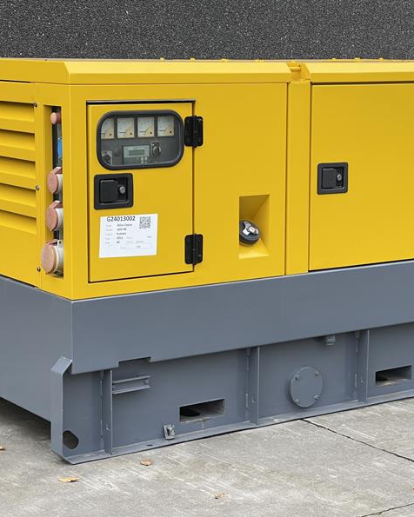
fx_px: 1287
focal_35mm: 84
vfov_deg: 22.7
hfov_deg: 18.3
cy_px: 257
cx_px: 230
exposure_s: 1/168
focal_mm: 7.5
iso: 20
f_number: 2.2
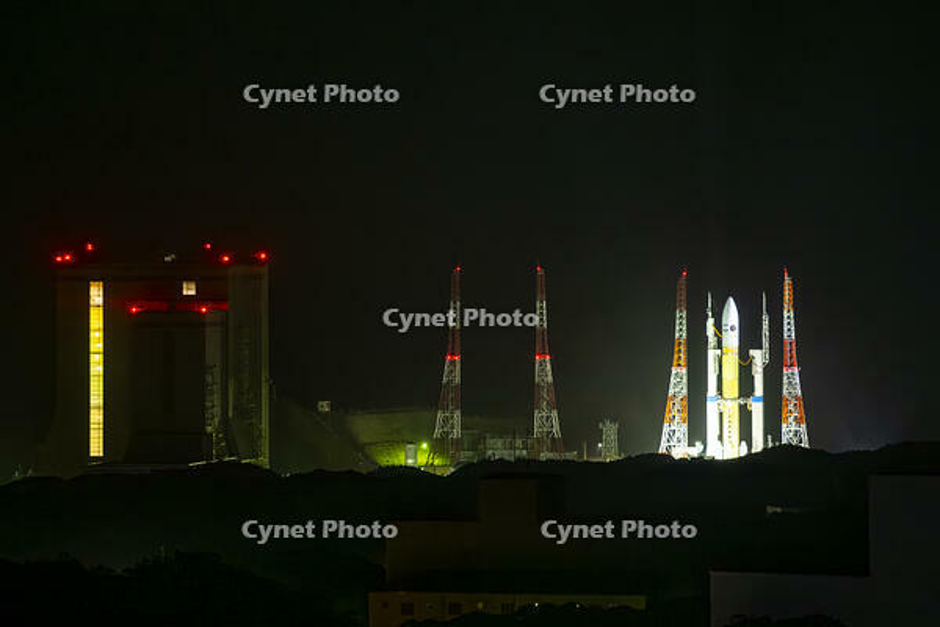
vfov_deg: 3.4
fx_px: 10444
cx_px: 470
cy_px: 314
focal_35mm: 400
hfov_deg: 5.2
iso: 1600
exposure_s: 1/3
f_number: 5.6
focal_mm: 400
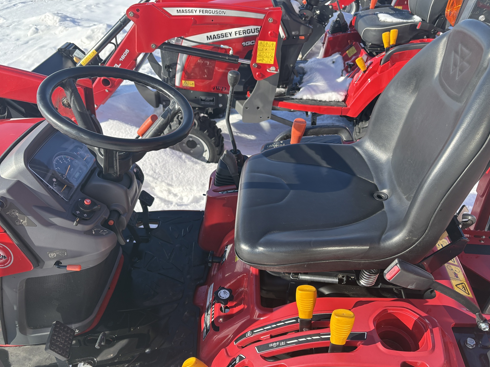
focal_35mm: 28
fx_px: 396
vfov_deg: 49.7
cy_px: 193
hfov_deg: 63.4
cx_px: 238
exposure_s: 1/1667
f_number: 1.6
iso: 64
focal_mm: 5.96
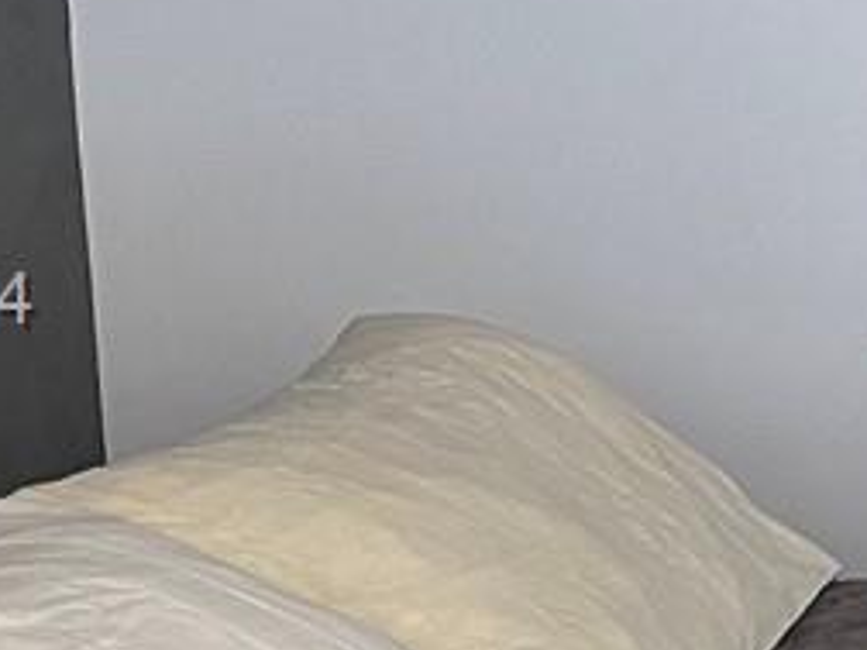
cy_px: 306
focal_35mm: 165
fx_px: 4133
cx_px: 1686
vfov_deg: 9.0
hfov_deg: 11.0
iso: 125
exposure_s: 1/92
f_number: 1.6
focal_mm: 5.1
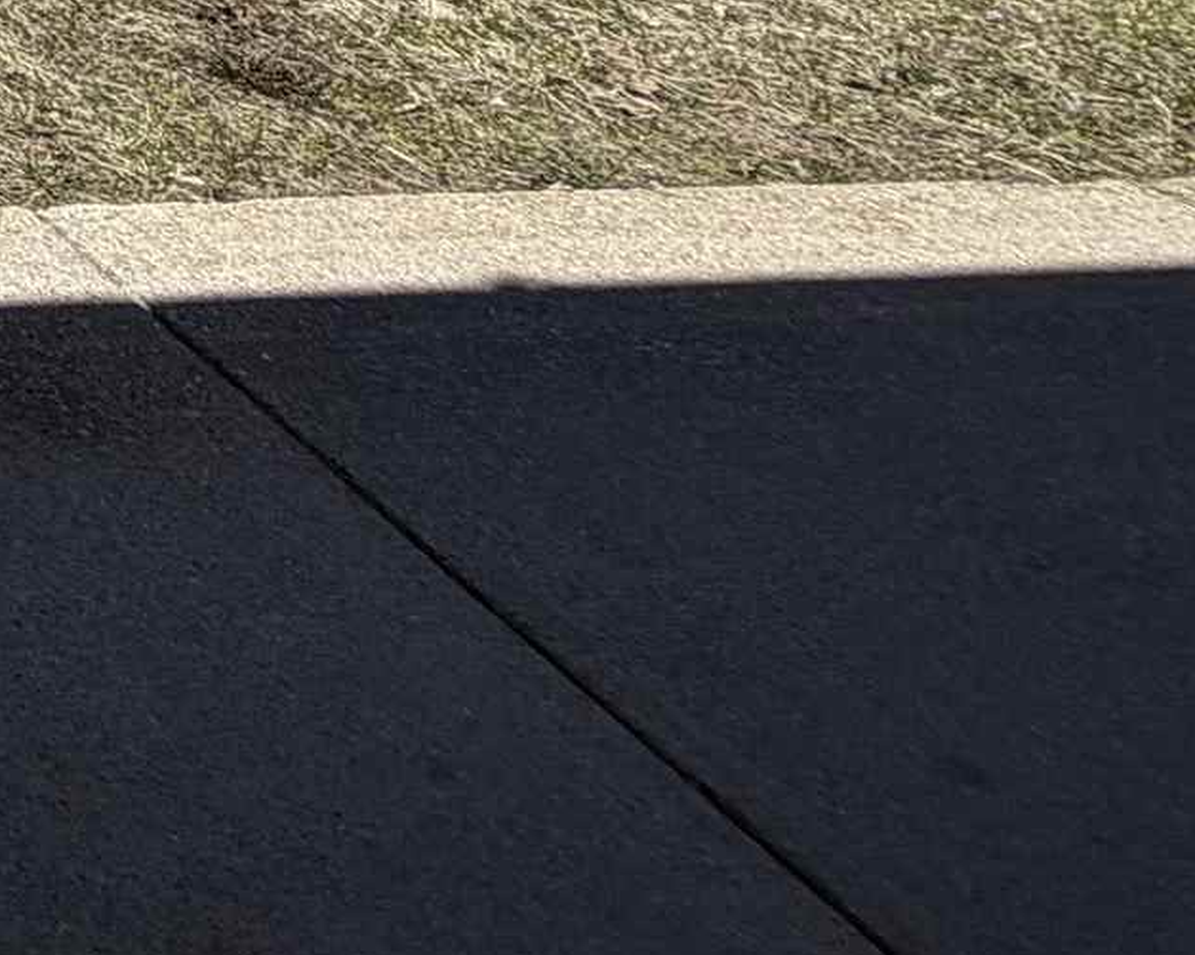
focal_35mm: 67
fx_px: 2369
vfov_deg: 15.8
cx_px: -1500
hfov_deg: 16.3
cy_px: -1138
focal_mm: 2.22
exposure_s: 1/809
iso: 20
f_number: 2.2
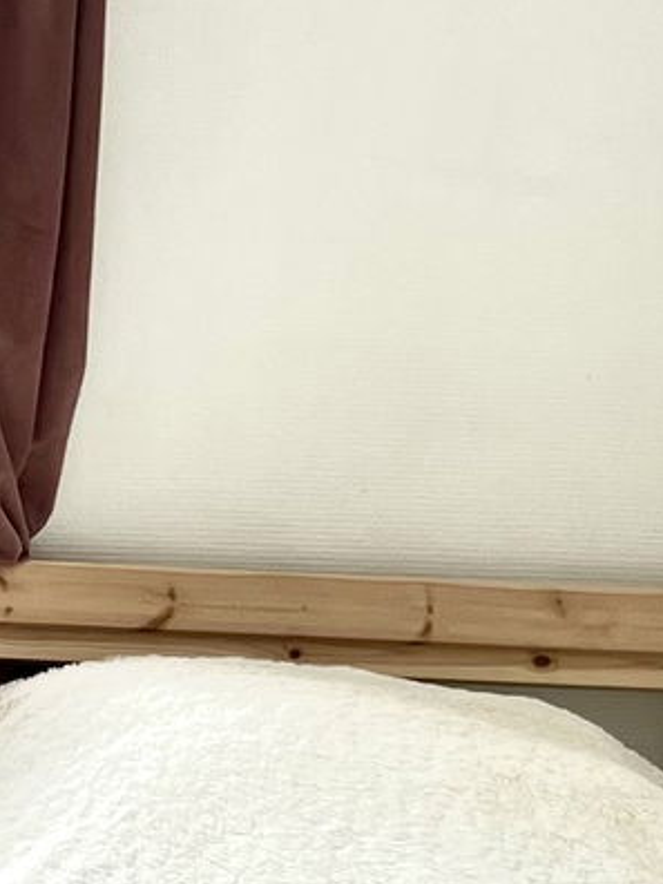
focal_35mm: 140
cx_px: -790
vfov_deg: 14.1
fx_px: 3575
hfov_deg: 9.7
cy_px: 356
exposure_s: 1/225
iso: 40
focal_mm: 5.7
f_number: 1.5
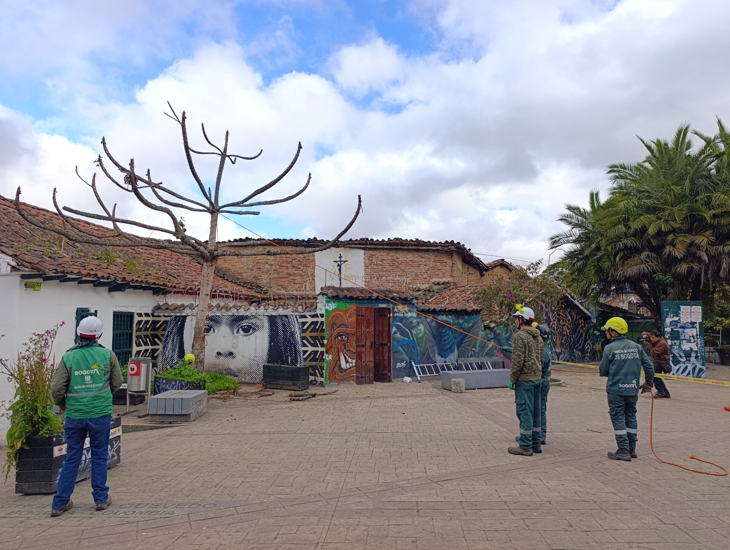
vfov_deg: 59.0
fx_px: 486
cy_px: 275
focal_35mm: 23
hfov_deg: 73.8
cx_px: 365
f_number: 1.6
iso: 50
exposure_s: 1/243
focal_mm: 6.14
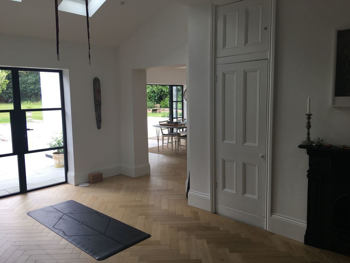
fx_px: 293
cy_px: 132
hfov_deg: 61.7
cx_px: 175
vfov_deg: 48.2
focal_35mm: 29
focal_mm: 4.15
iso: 25
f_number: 2.2
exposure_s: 1/100
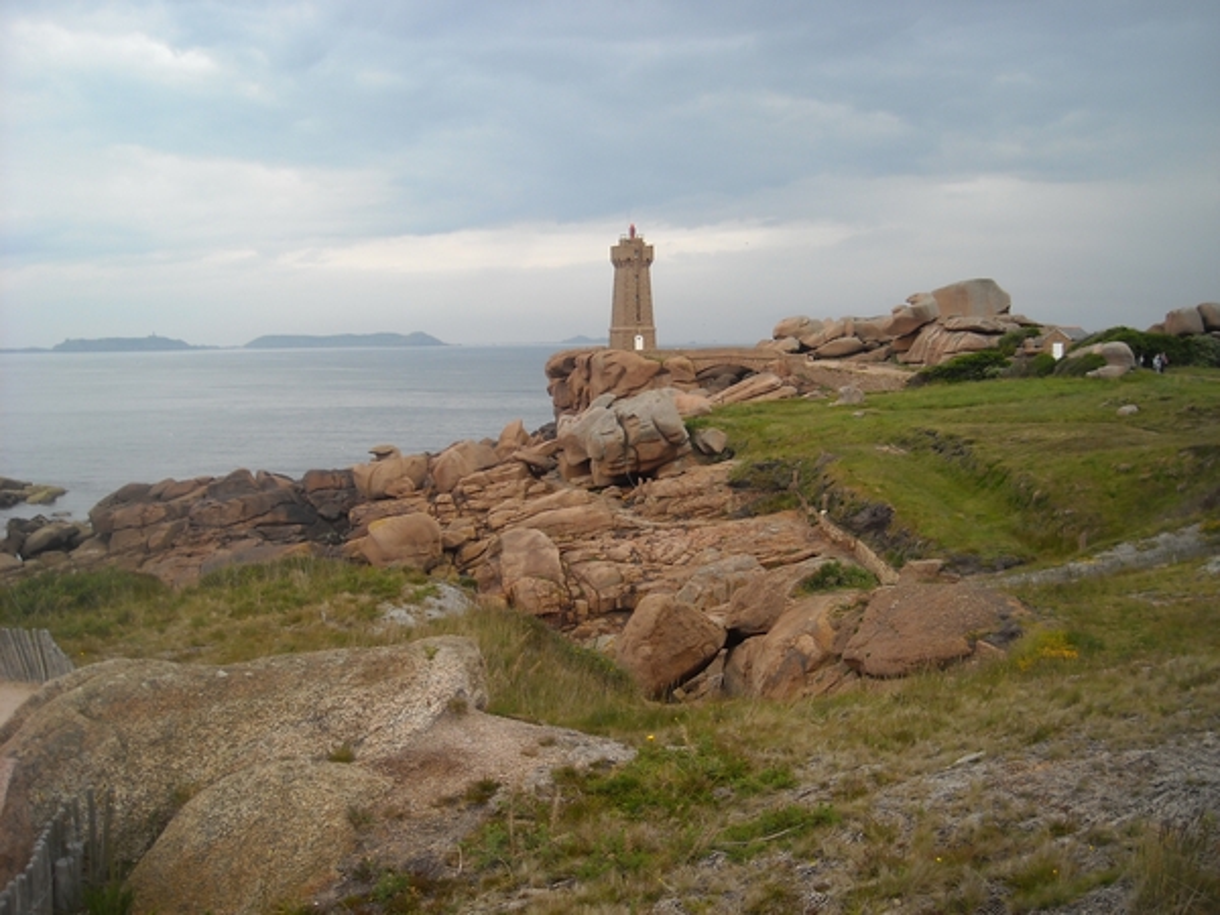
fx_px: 1234
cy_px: 458
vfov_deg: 40.7
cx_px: 610
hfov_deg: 52.6
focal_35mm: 35
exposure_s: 1/738
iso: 64
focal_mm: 5.7
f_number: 2.8
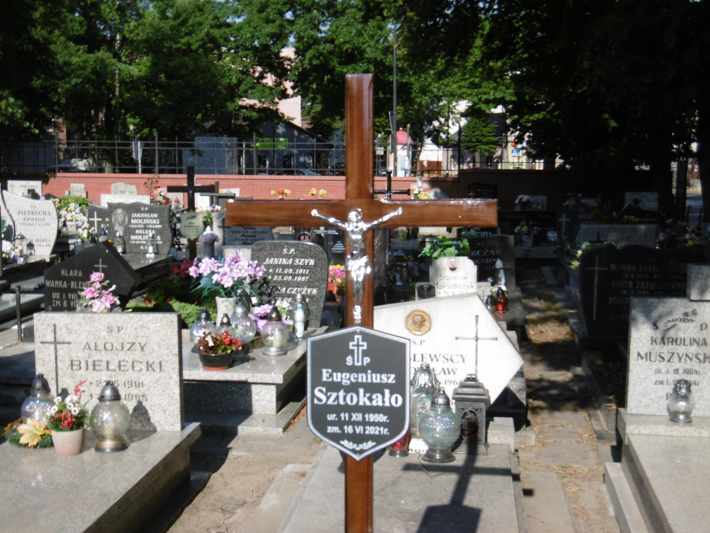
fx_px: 1046
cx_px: 355
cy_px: 266
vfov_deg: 28.6
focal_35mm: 51
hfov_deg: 37.5
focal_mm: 9.2
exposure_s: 1/640
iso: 100
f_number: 4
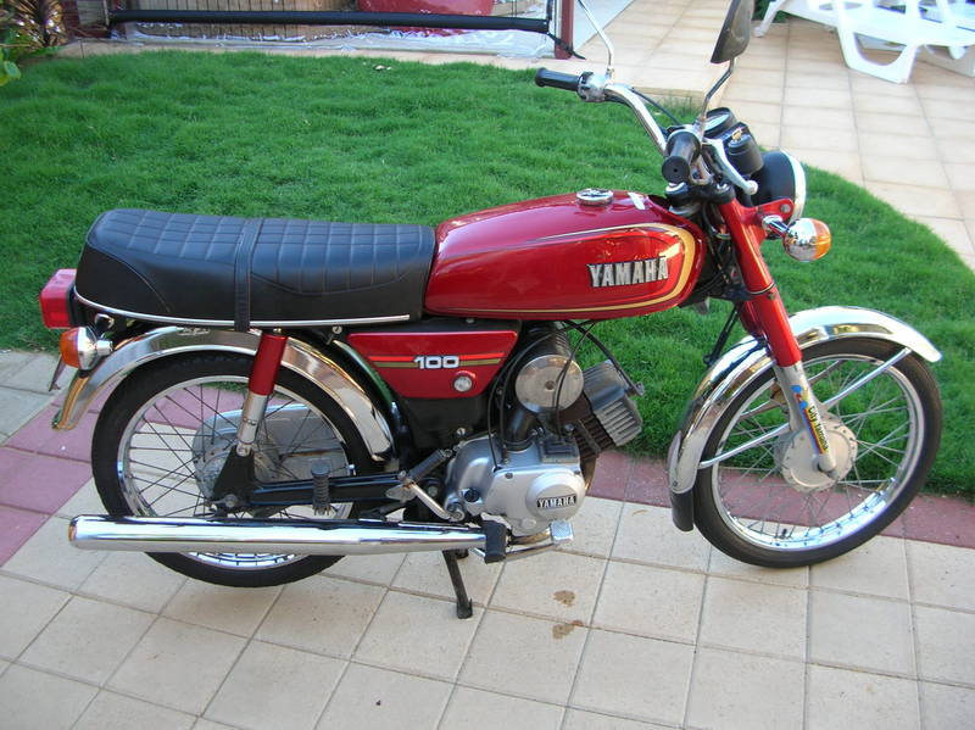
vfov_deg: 40.7
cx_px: 488
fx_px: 985
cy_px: 365
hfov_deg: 52.7
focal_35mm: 35
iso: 50
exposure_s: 1/39.6
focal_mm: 5.8
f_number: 2.8
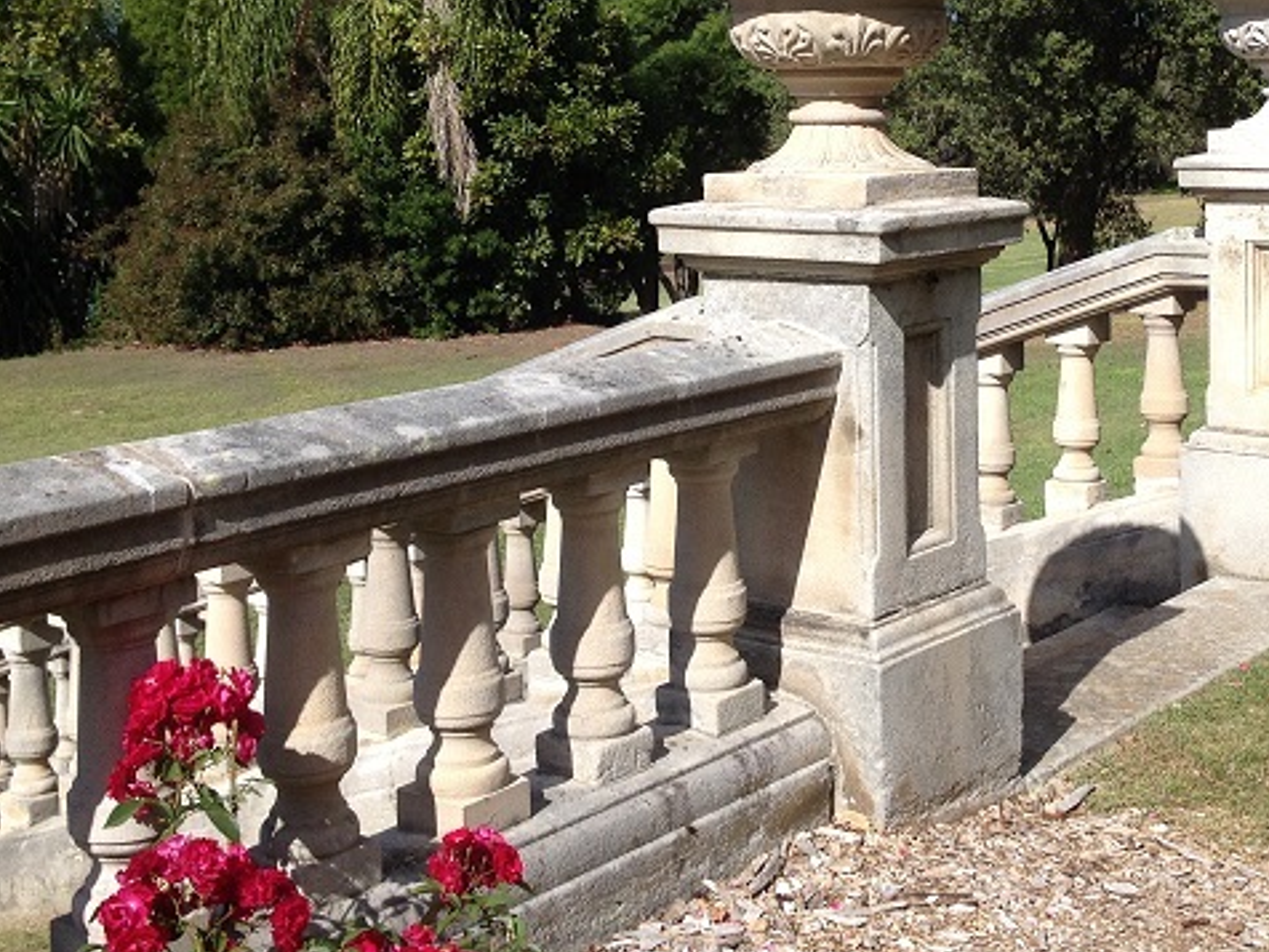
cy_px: 237
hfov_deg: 32.0
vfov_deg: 24.2
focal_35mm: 60
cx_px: 786
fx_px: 2200
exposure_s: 1/1783
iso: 50
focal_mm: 4.28
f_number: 2.4
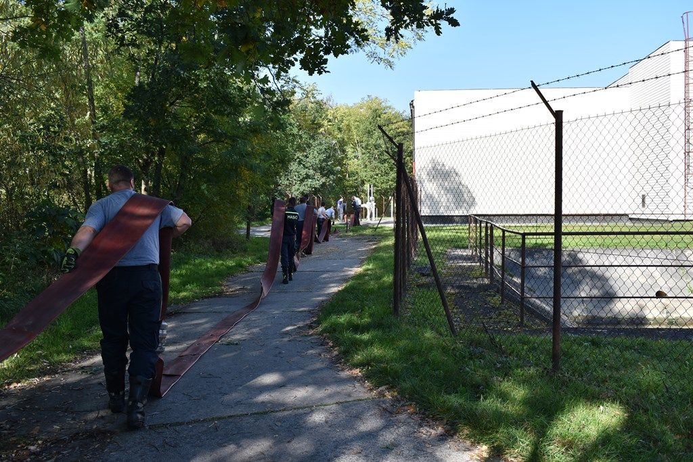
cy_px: 231
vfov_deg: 40.0
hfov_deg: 57.2
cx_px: 346
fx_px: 635
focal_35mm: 33
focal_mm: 22
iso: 100
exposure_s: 1/200
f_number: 7.1
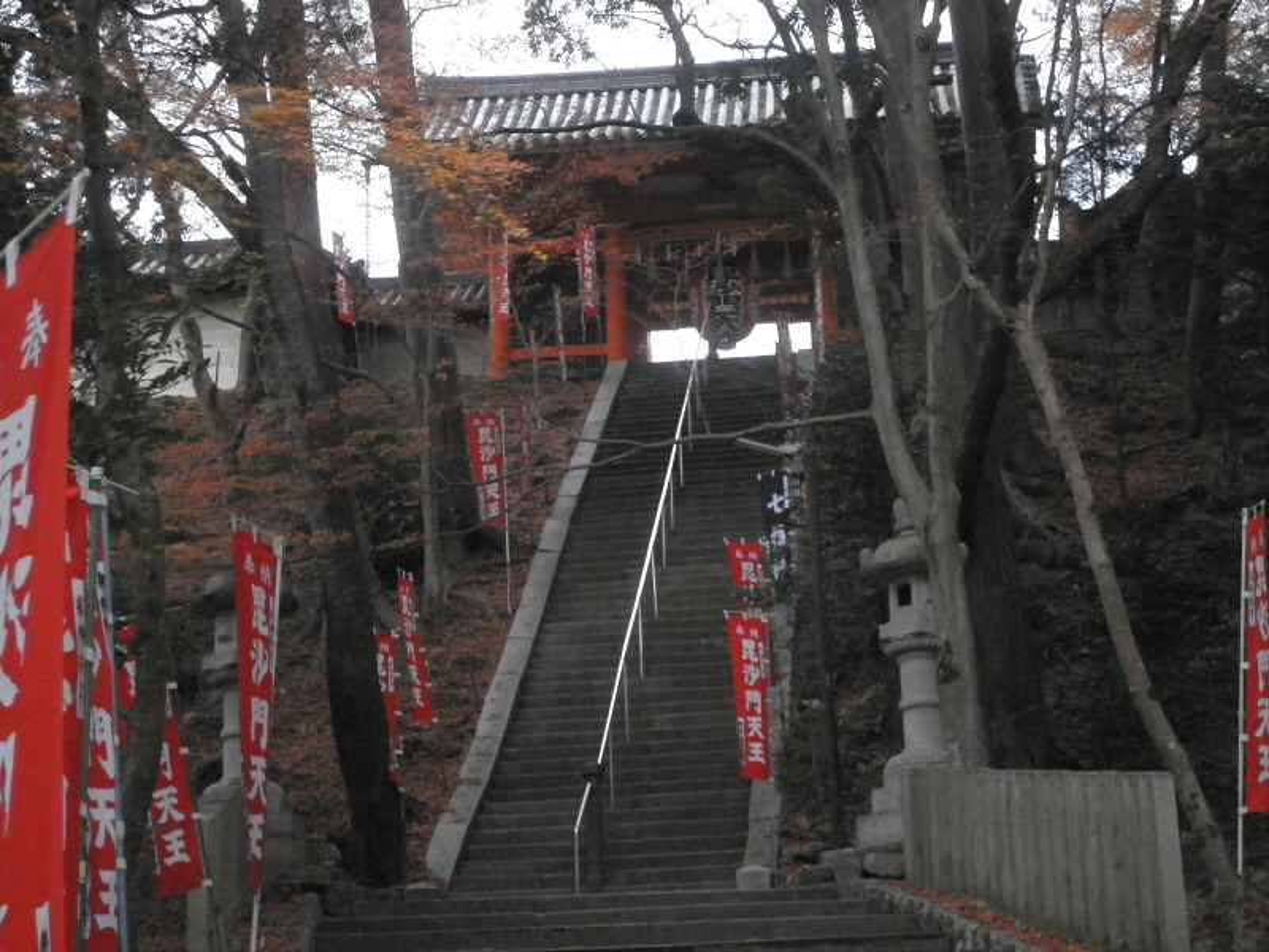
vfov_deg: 19.1
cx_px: 634
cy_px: 476
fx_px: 2823
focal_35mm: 77
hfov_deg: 25.3
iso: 800
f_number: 5.9
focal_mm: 13.9
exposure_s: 1/100
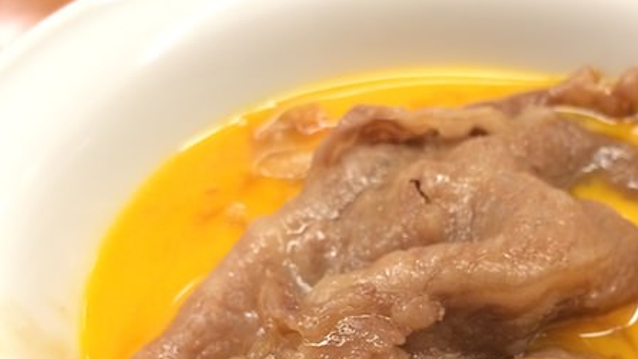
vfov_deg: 22.1
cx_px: 367
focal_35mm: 53
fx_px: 897
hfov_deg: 39.1
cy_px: 328
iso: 320
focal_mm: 4.12
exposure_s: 1/33
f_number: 2.2
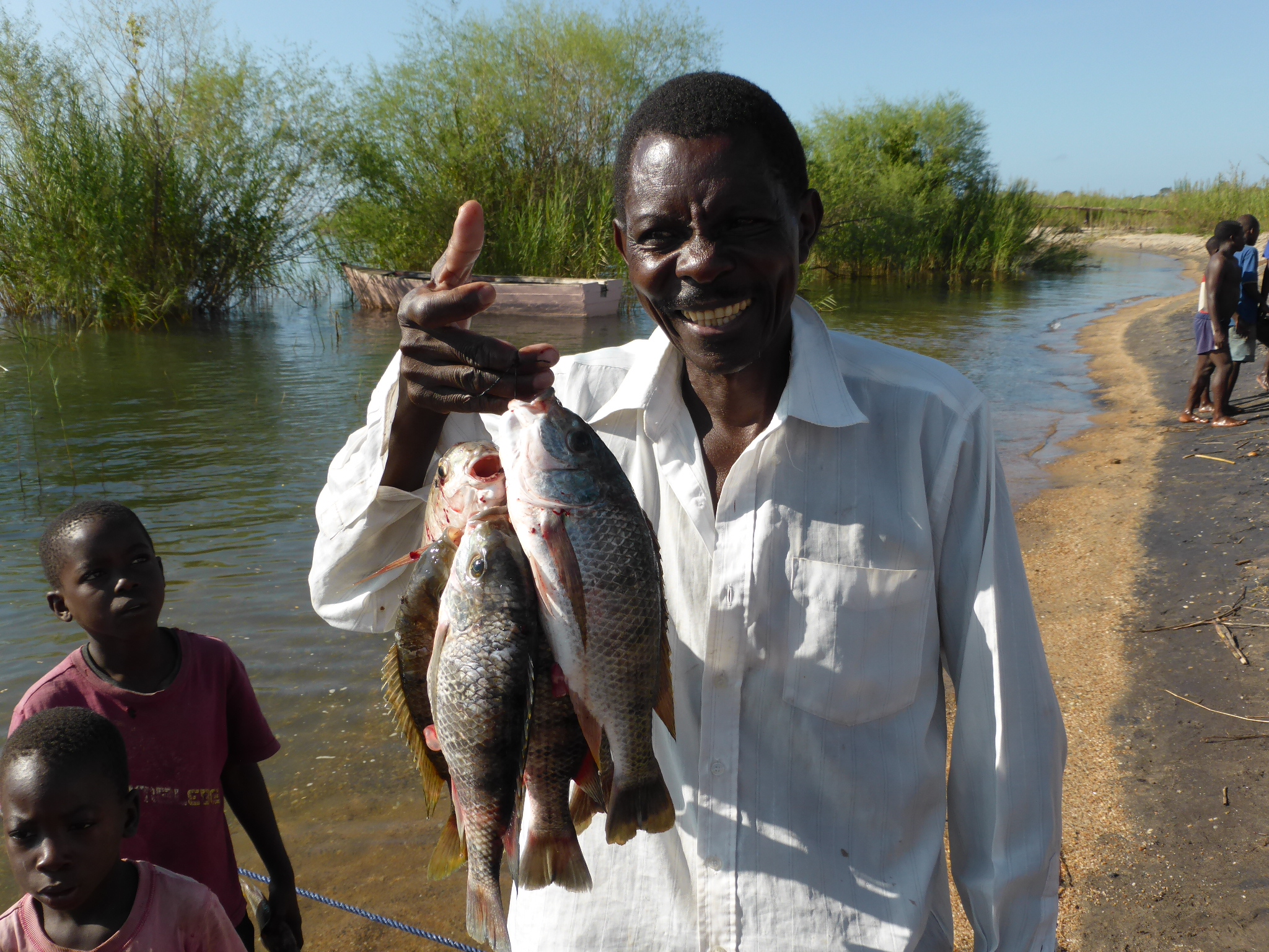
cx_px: 634
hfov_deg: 54.0
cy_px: 476
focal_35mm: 34
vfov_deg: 41.8
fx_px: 1246
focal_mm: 6.1
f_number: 3.7
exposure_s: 1/800
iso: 100
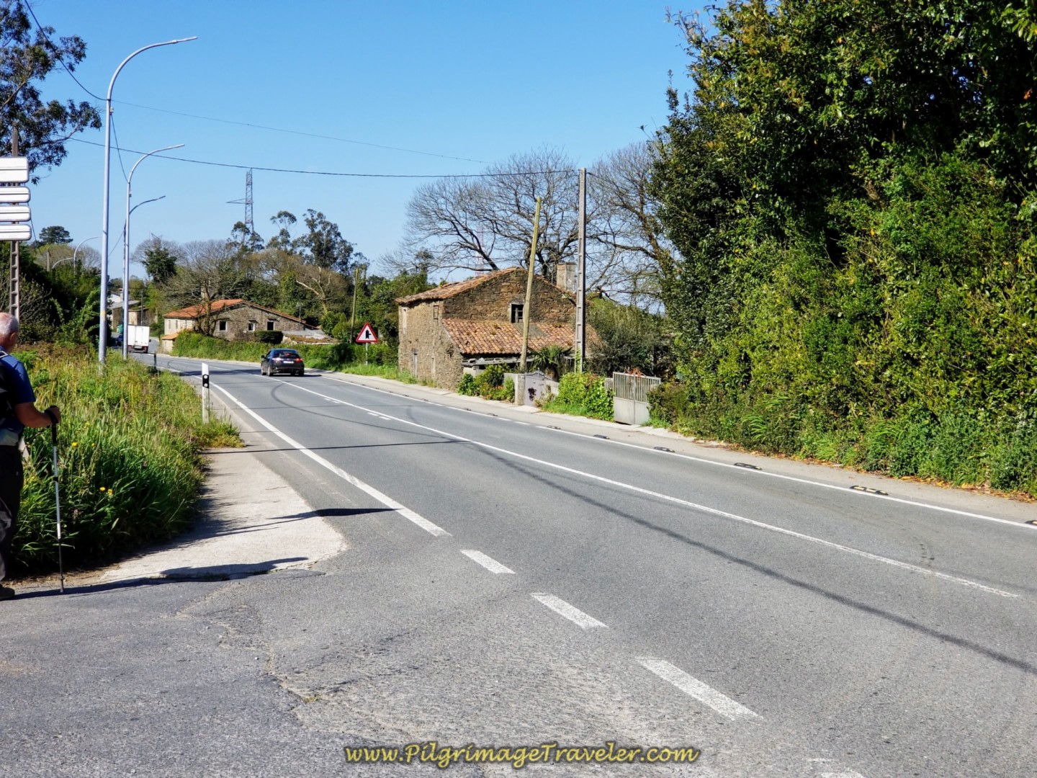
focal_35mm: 52
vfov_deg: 28.0
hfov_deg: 36.8
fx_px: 1558
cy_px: 389
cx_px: 518
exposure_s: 1/740
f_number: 2.4
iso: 25
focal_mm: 6
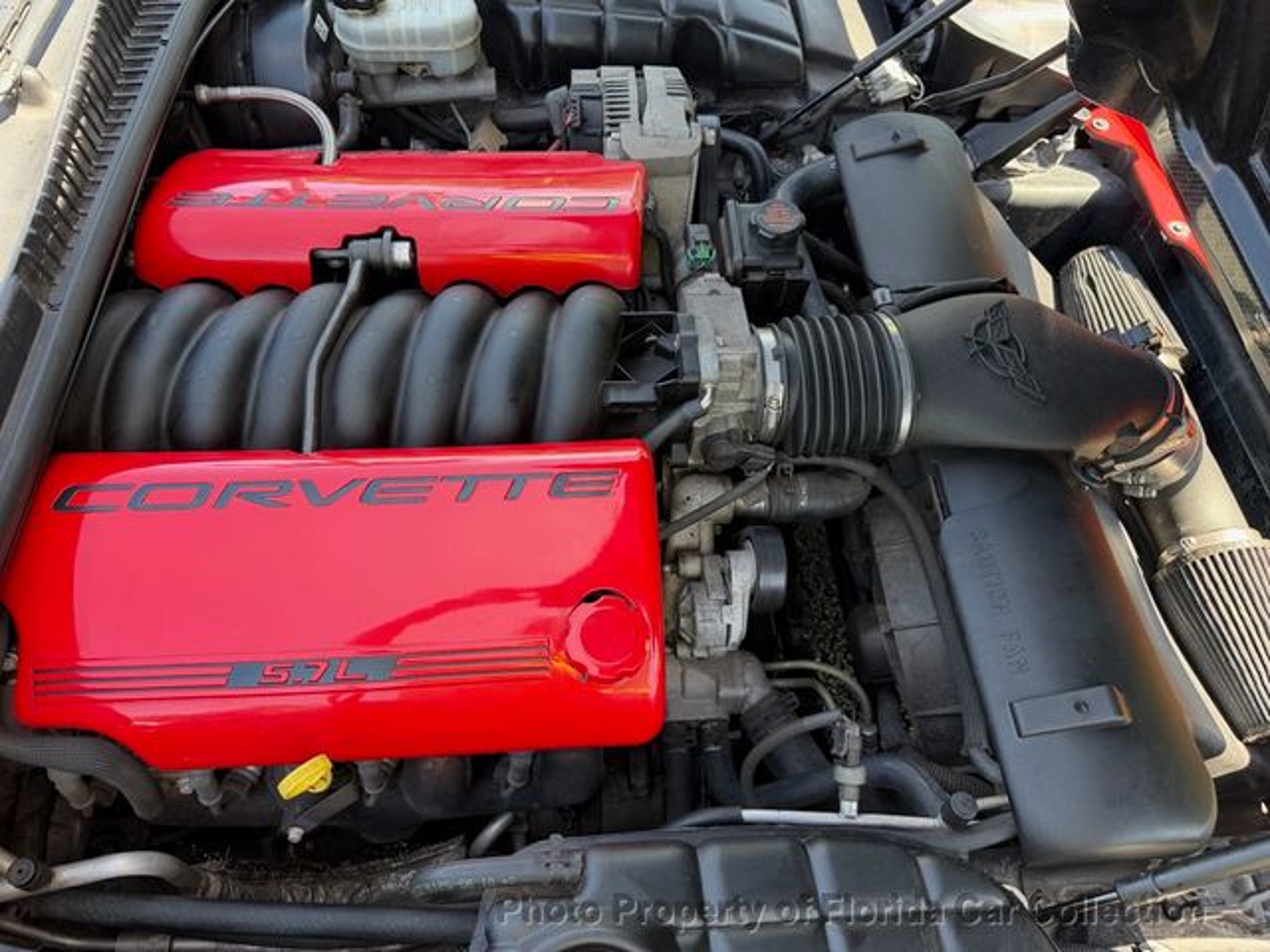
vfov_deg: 56.8
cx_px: 635
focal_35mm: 24
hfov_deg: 71.6
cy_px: 476
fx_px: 881
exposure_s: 1/155
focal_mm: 6.76
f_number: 1.78
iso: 80
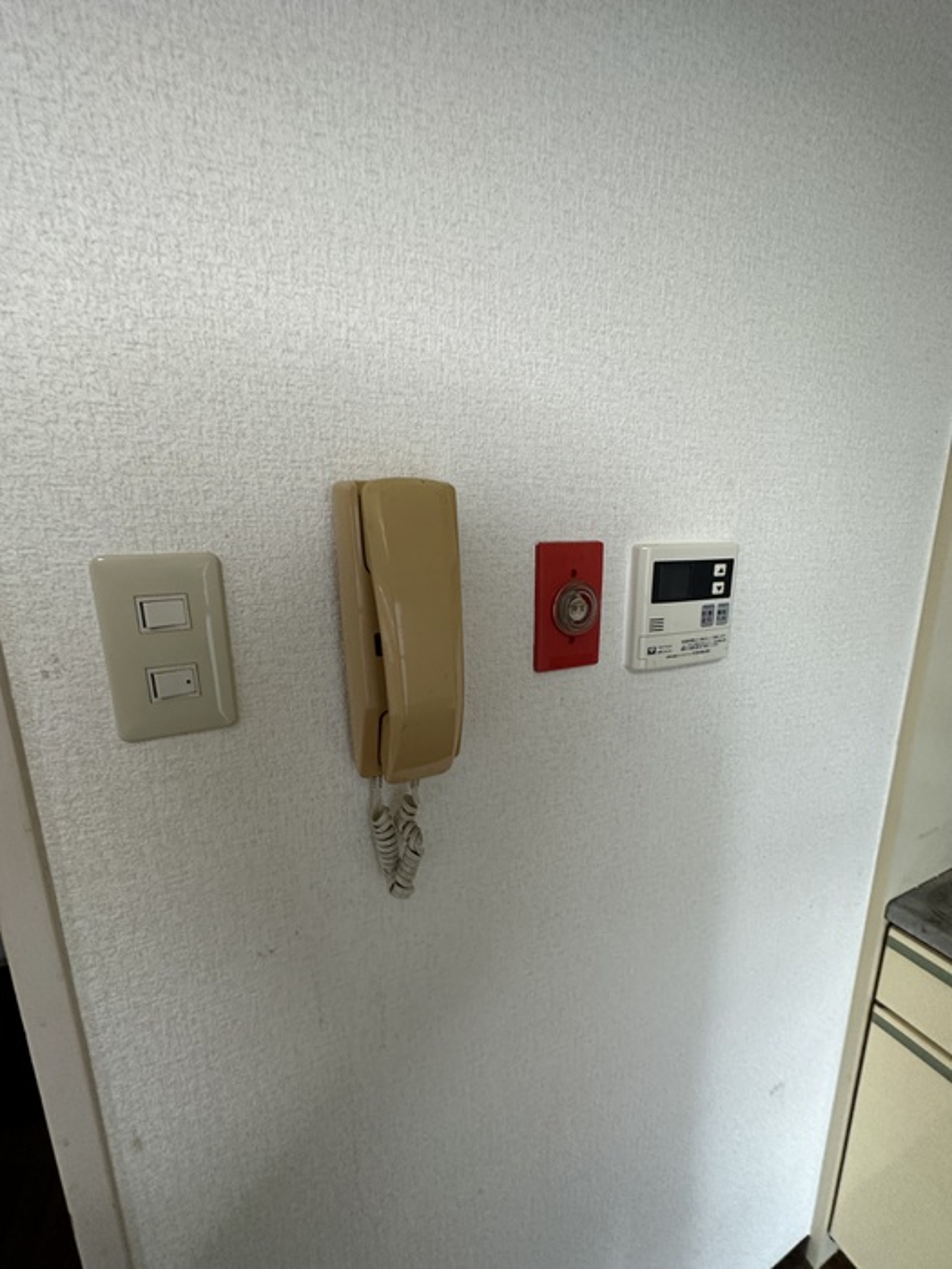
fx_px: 513
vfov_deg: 102.1
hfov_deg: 85.7
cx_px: 476
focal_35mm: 14
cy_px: 634
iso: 250
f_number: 2.2
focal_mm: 2.22
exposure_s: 1/60
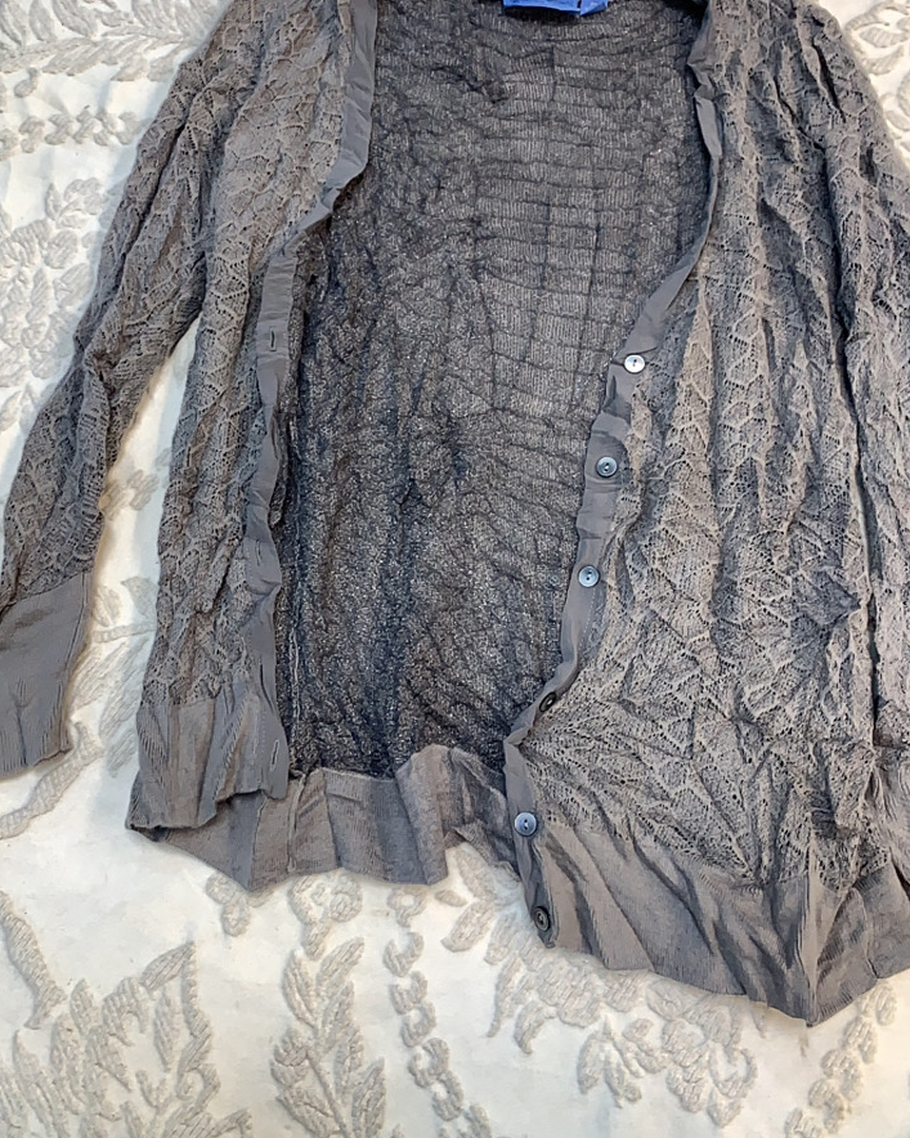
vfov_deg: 57.1
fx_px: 1044
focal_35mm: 31
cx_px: 434
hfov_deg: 47.1
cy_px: 529
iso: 64
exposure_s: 1/100
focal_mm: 4.25
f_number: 1.8
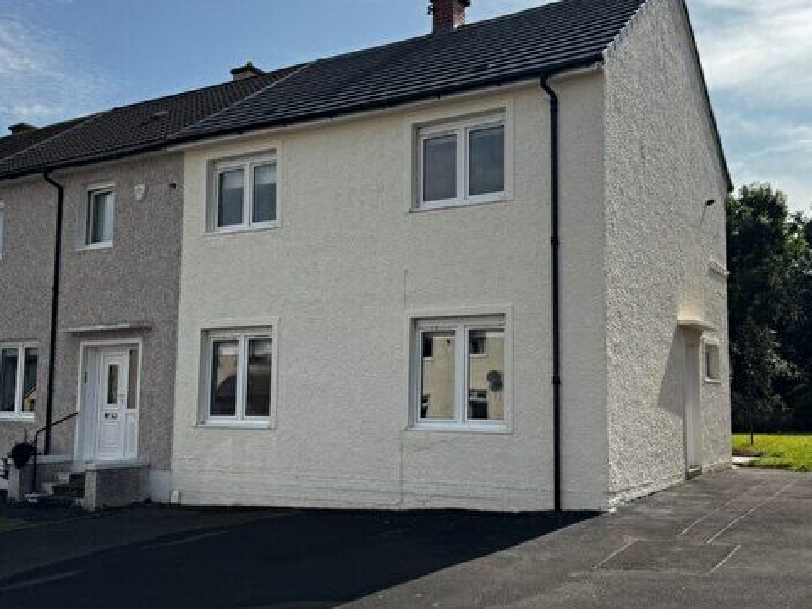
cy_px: 314
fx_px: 821
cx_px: 453
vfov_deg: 40.7
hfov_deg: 52.5
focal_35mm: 35
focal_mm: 6.76
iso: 80
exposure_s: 1/6410
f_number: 1.78
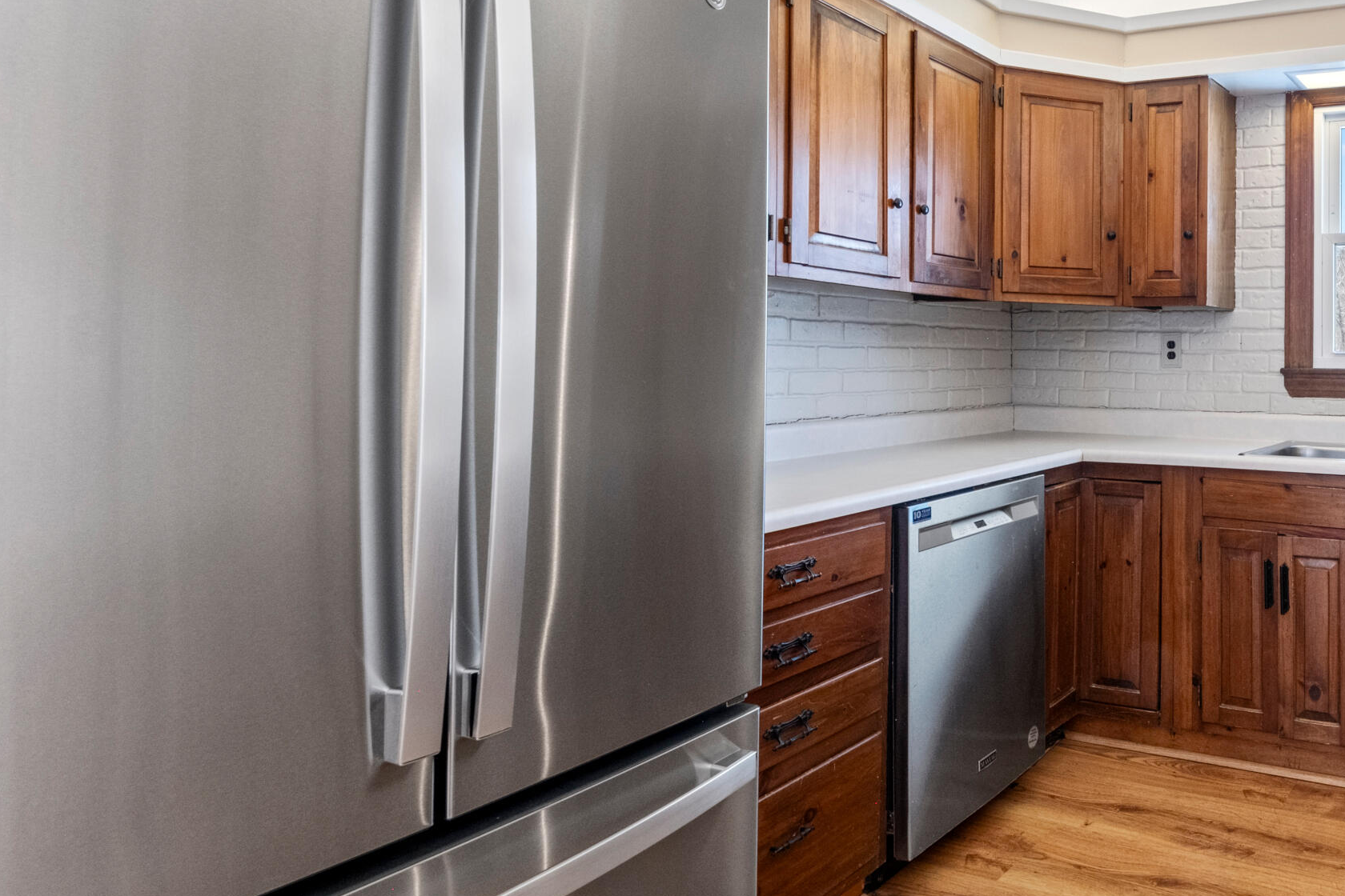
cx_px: 1191
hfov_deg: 61.3
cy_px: 356
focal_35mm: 25
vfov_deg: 50.9
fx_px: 934
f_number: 8
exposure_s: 1/15
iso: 500
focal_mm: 9.2
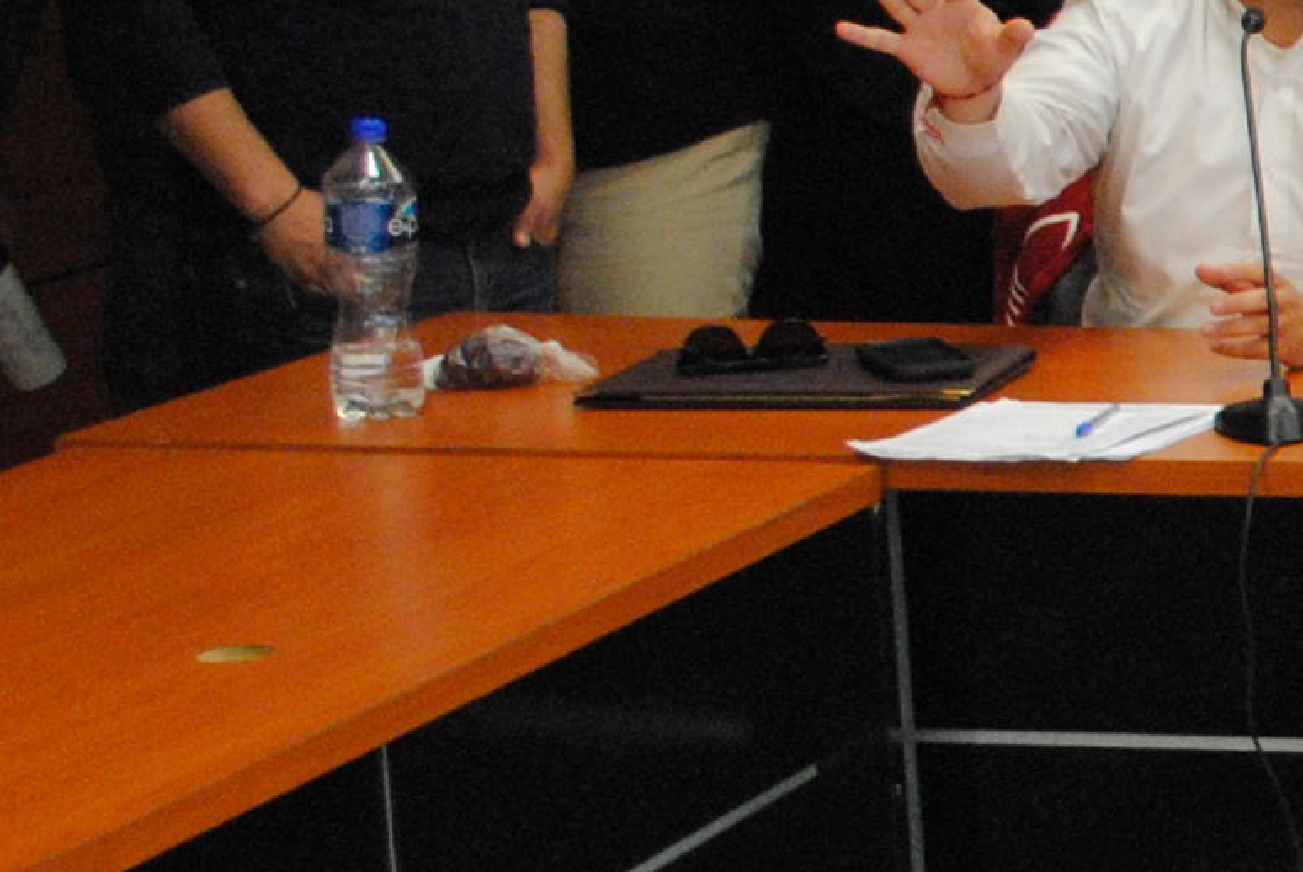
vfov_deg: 10.2
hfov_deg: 12.9
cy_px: 650
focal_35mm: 135
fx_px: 4892
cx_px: 2719
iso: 800
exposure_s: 1/160
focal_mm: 18
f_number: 3.5
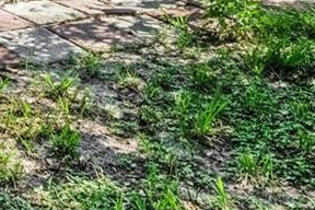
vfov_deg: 13.0
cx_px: -311
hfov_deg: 16.8
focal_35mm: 92
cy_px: -206
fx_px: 803
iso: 250
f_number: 9
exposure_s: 1/4000
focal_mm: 11
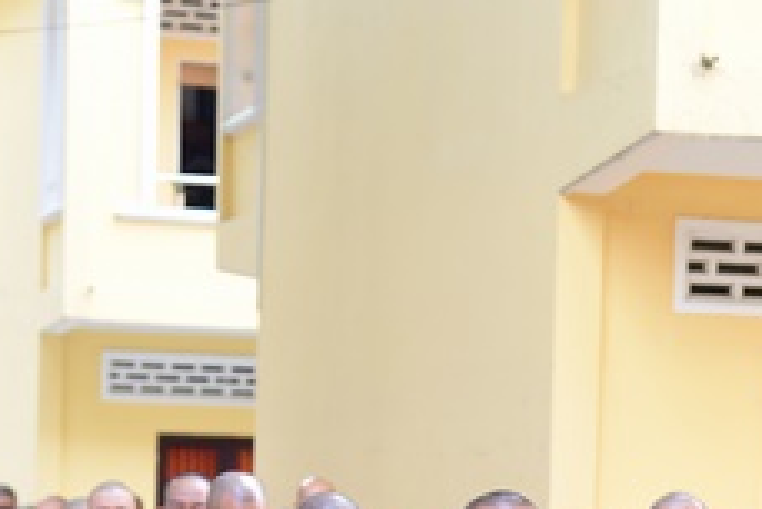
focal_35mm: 221
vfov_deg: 6.2
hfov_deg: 9.2
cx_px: 805
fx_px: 4681
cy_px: 589
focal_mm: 78
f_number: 5
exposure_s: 1/80
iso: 250
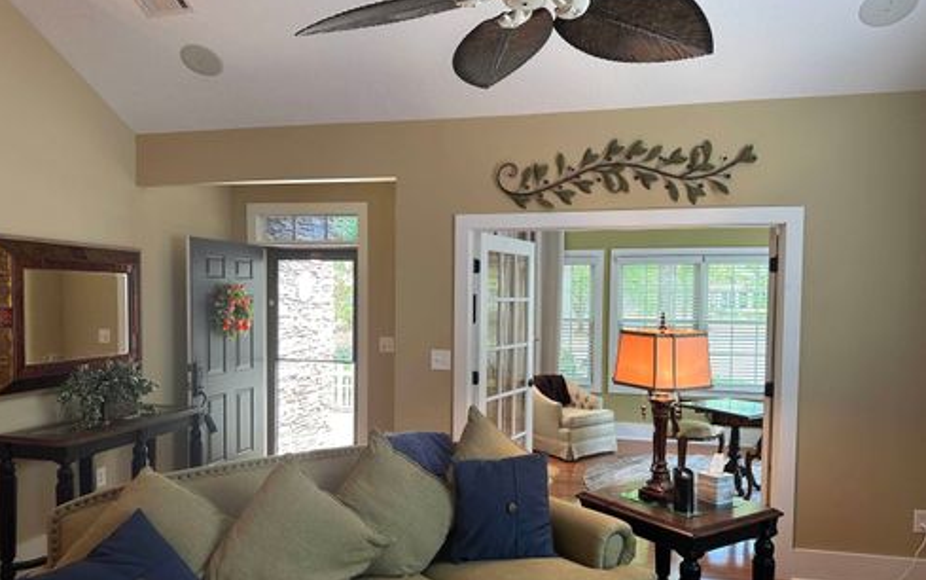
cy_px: 333
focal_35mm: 26
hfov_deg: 70.4
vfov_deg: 47.5
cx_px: 454
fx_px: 656
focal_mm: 6.86
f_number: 1.78
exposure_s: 1/60
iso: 125
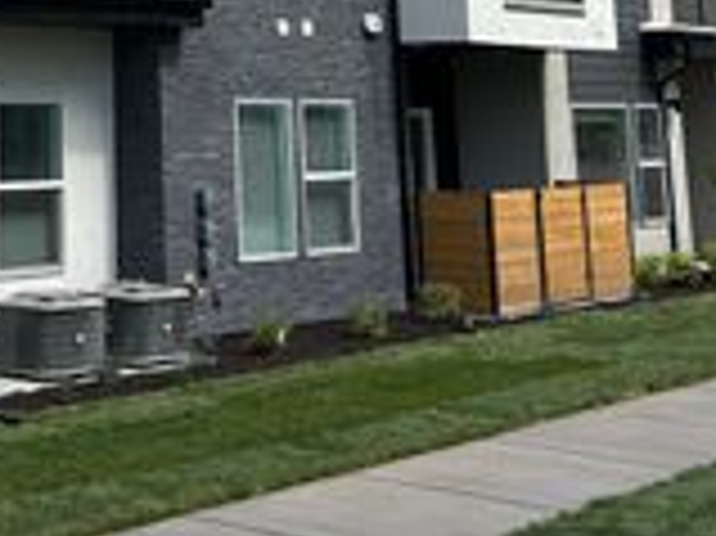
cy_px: -273
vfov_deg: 16.4
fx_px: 1695
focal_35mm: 82
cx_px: 14
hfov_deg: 23.0
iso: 50
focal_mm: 5.7
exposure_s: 1/2404
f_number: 1.5
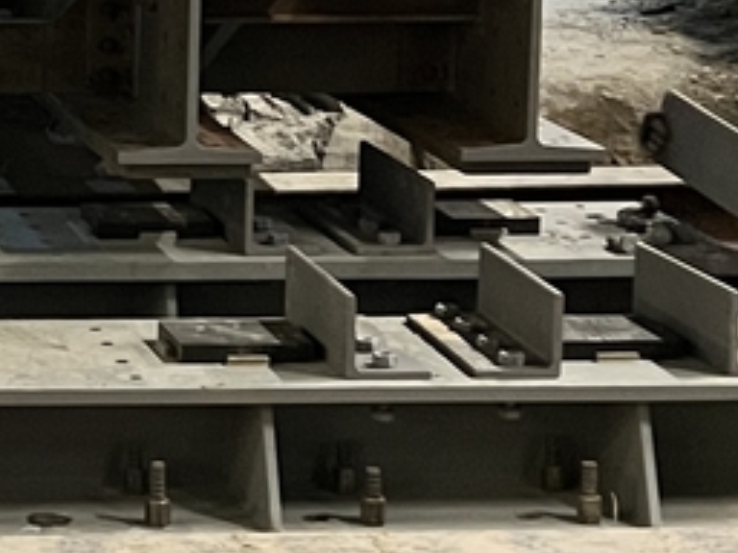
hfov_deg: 12.7
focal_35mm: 146
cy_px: 29
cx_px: -415
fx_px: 3113
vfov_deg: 10.1
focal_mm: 5.7
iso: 640
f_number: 1.5
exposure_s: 1/33
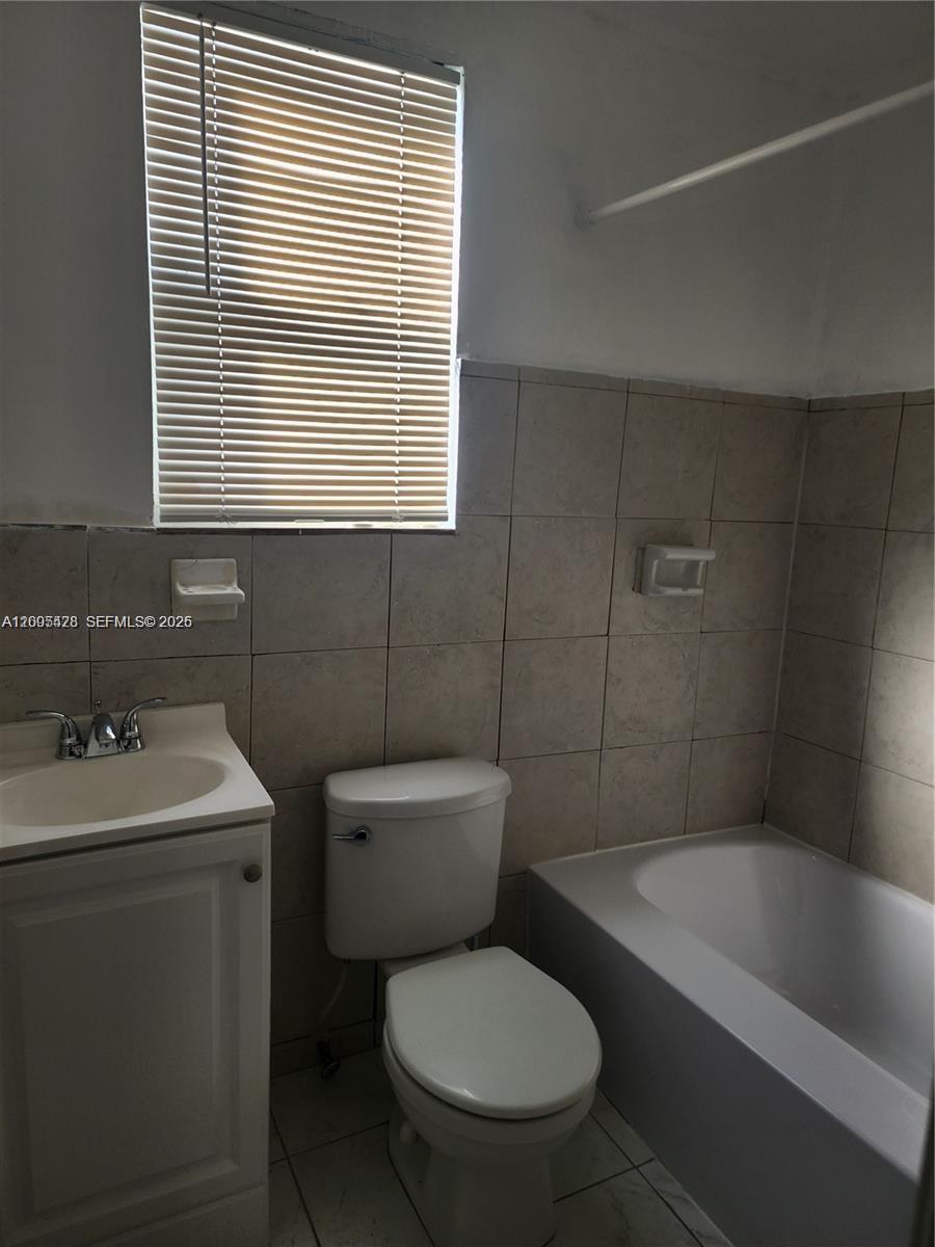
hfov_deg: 58.9
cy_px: 624
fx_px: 828
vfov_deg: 73.9
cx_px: 468
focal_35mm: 23
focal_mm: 6.4
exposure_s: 1/180
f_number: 1.8
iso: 64
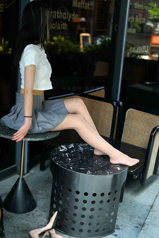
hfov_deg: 27.0
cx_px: 80
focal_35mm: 50
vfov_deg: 39.6
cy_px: 119
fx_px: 331
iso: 200
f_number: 1.8
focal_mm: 50
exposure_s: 1/1250
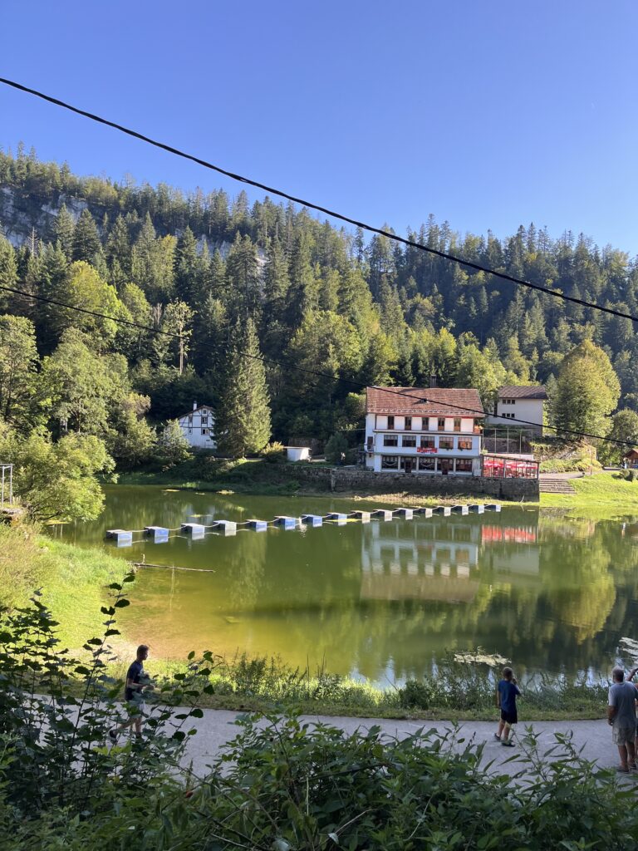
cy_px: 426
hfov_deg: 53.1
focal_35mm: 26
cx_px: 319
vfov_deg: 67.3
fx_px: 639
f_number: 1.6
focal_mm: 5.1
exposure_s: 1/761
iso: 50
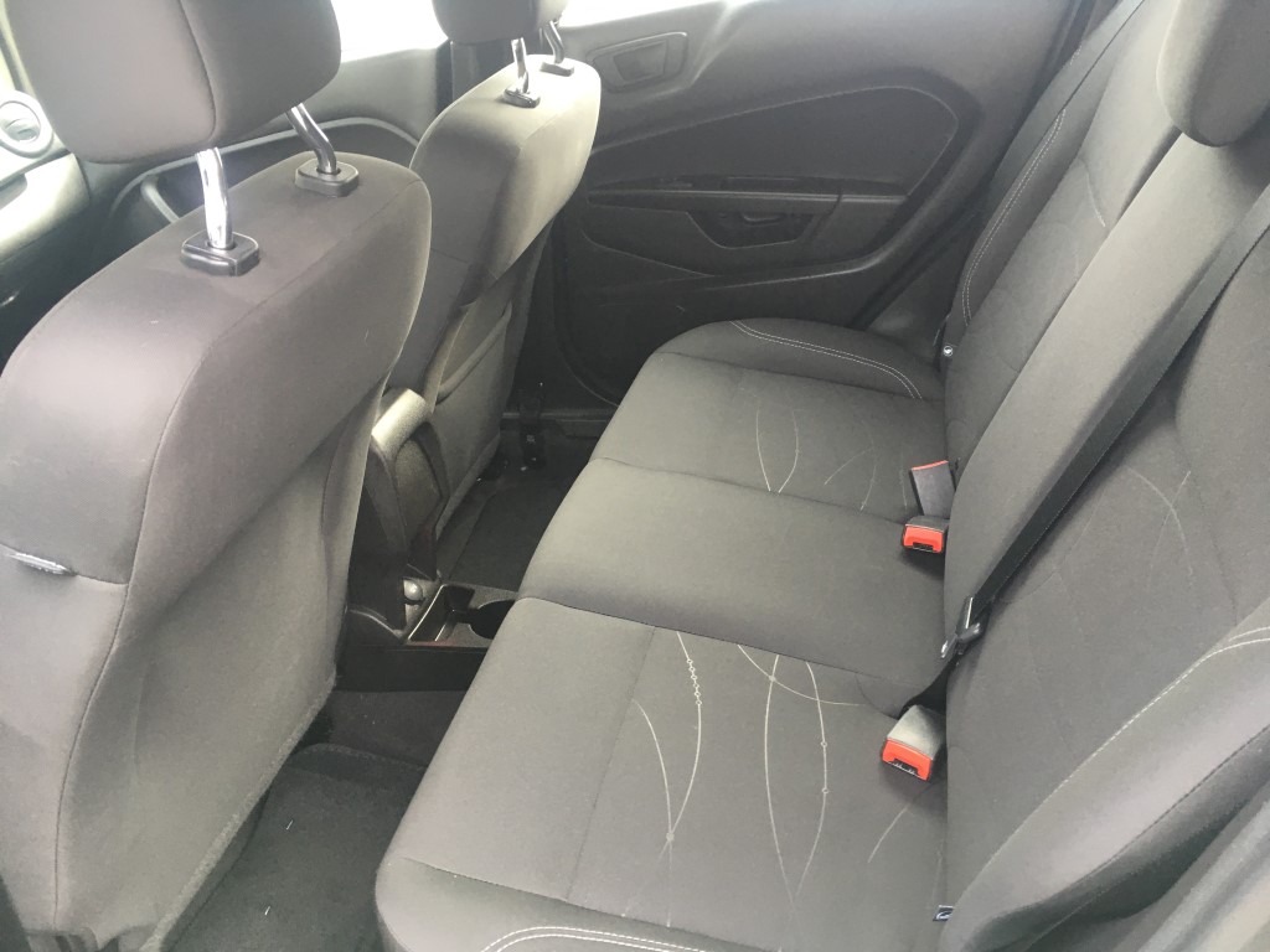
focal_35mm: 29
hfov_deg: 61.7
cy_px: 476
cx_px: 635
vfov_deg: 48.2
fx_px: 1064
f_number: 2.2
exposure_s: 1/30
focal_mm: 4.15
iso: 32
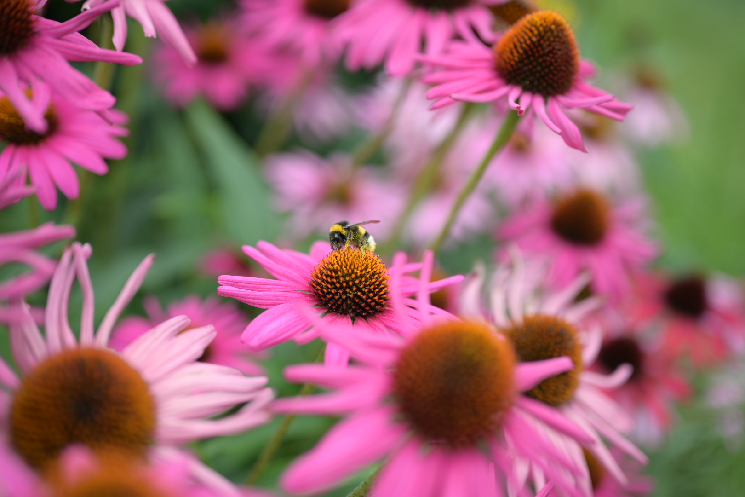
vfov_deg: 27.0
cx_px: 372
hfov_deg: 39.6
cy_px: 248
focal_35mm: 50
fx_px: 1035
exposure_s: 1/640
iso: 100
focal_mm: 50
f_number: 2
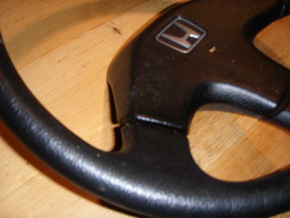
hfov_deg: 49.0
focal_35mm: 38
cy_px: 109
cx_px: 145
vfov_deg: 37.7
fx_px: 318
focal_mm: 6.7
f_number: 3.5
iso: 100
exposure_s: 1/30
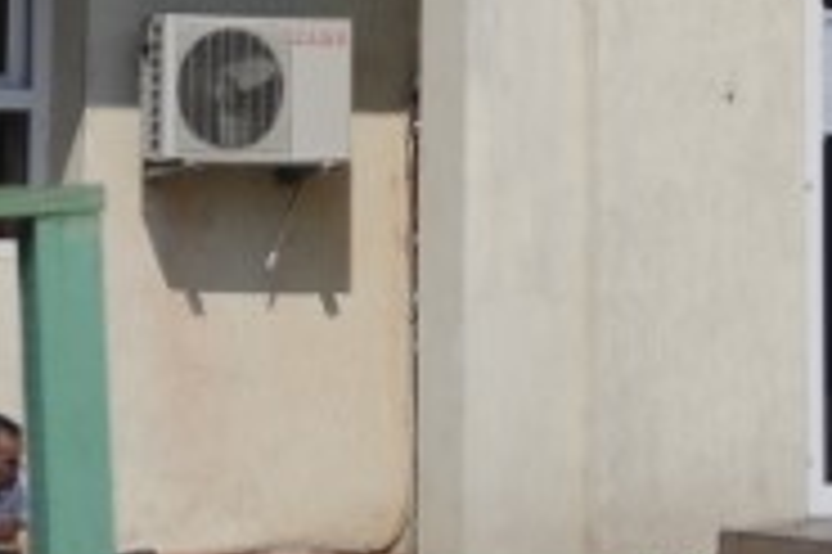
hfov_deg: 9.3
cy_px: -829
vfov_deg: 6.0
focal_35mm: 219
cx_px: 935
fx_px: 5057
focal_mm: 28
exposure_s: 1/4000
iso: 200
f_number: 3.5
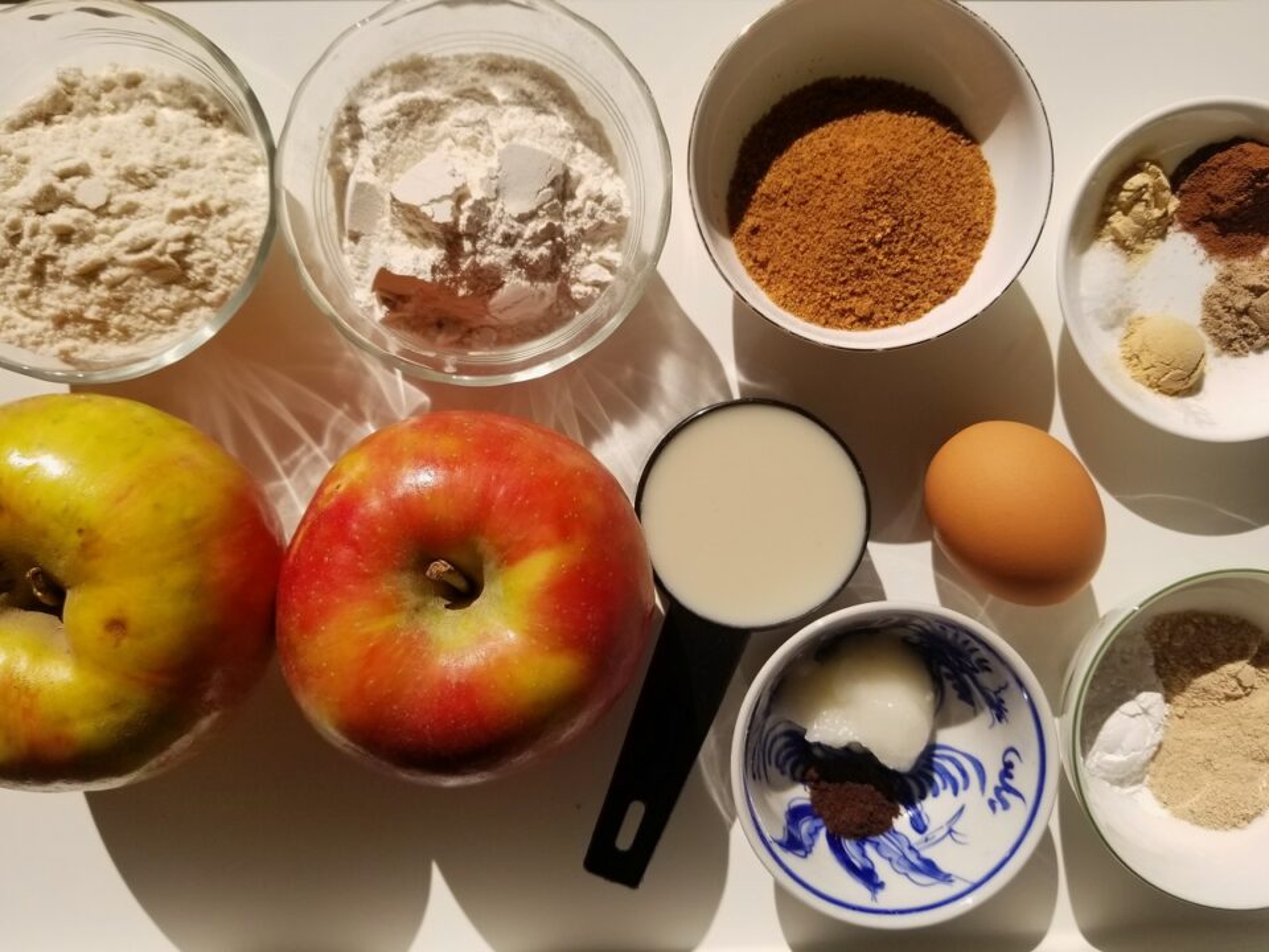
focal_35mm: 26
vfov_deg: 53.1
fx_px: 953
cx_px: 634
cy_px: 476
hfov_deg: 67.3
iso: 50
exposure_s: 1/5360
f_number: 1.7
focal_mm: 4.3
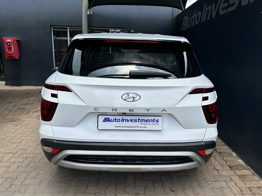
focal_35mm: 24
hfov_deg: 71.6
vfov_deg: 56.8
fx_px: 182
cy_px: 98
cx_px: 131
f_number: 1.78
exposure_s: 1/3155
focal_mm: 6.86
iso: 80
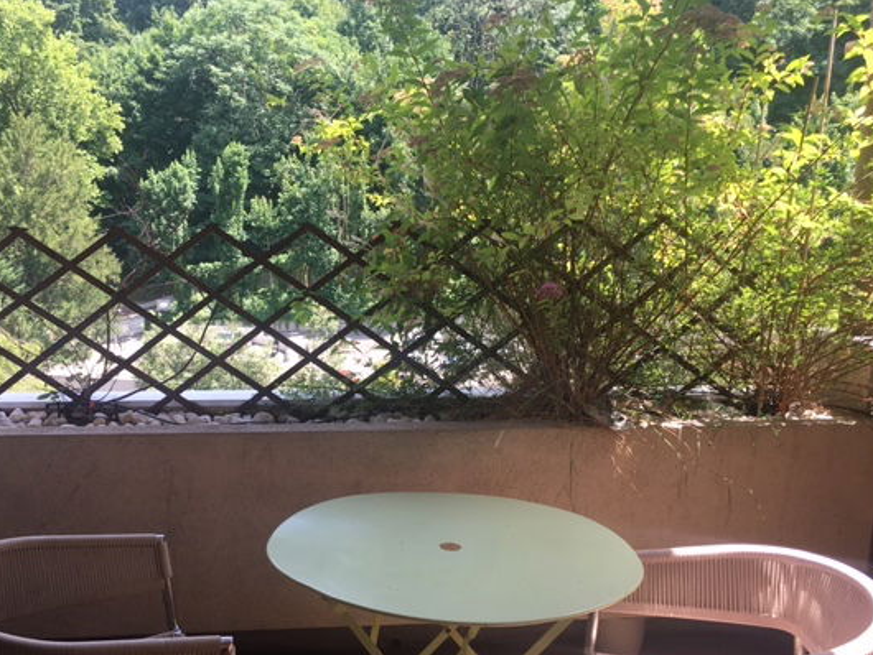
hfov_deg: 52.3
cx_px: 359
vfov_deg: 40.6
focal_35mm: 35
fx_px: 883
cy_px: 380
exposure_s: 1/165
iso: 25
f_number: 2.2
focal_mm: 4.15
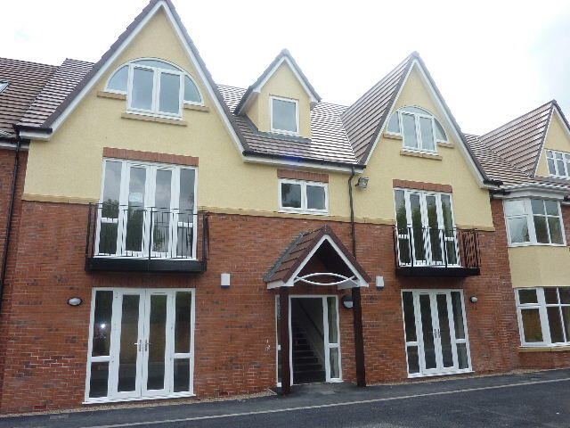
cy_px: 214
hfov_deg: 67.3
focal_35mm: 26
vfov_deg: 53.1
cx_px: 285
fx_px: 428
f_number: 4
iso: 100
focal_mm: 4.1
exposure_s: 1/400
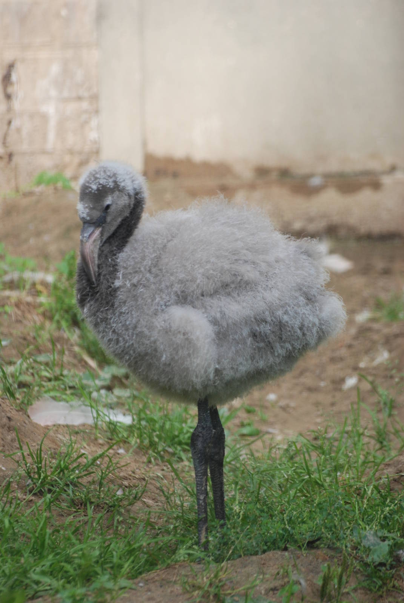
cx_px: 202
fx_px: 5539
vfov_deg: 6.2
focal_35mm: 330
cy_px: 302
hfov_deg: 4.2
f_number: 5.3
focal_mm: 220
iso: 400
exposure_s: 1/400
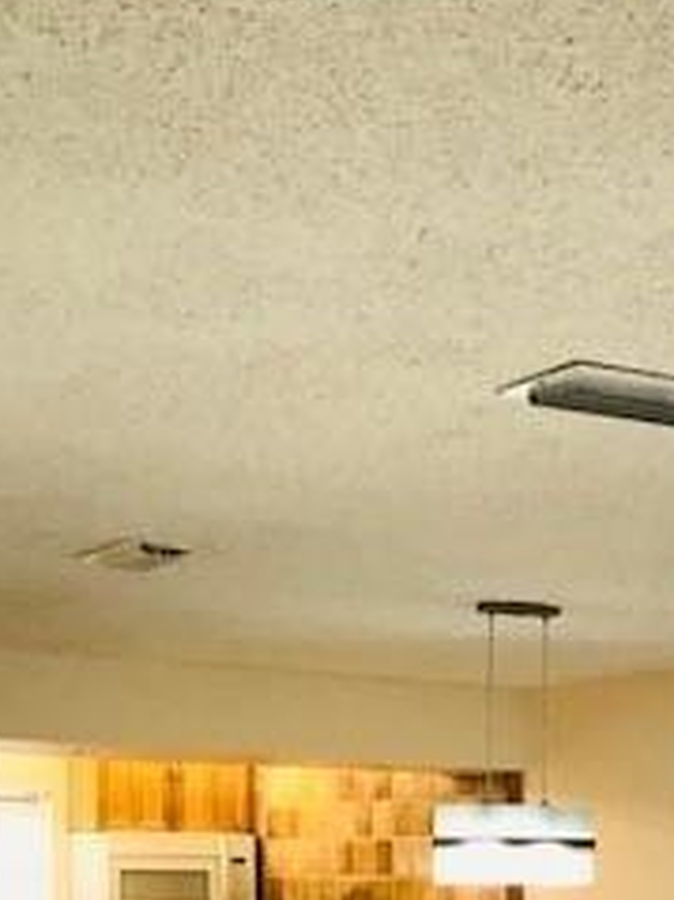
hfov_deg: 19.5
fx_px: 1949
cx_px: 482
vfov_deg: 23.2
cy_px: 1152
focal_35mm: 75
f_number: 1.8
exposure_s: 1/24
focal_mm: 3.99
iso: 40
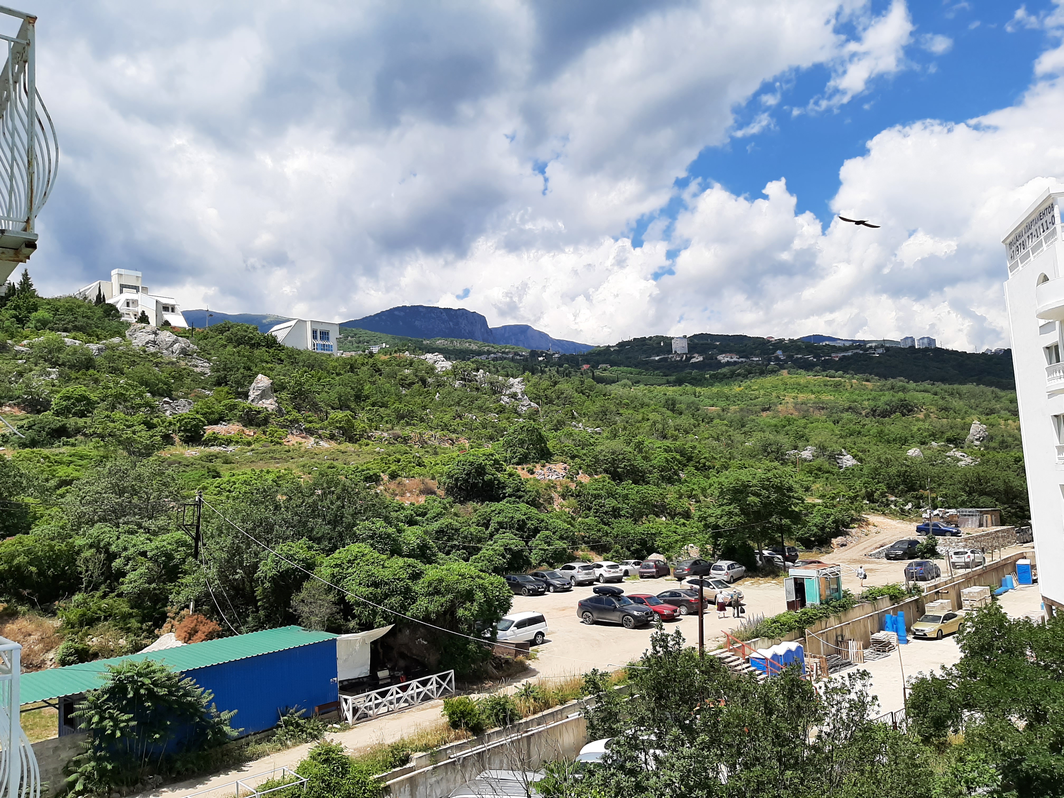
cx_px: 532
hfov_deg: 67.3
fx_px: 799
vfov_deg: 53.1
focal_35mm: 26
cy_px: 399
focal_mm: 3.93
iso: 40
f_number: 1.7
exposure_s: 1/3472
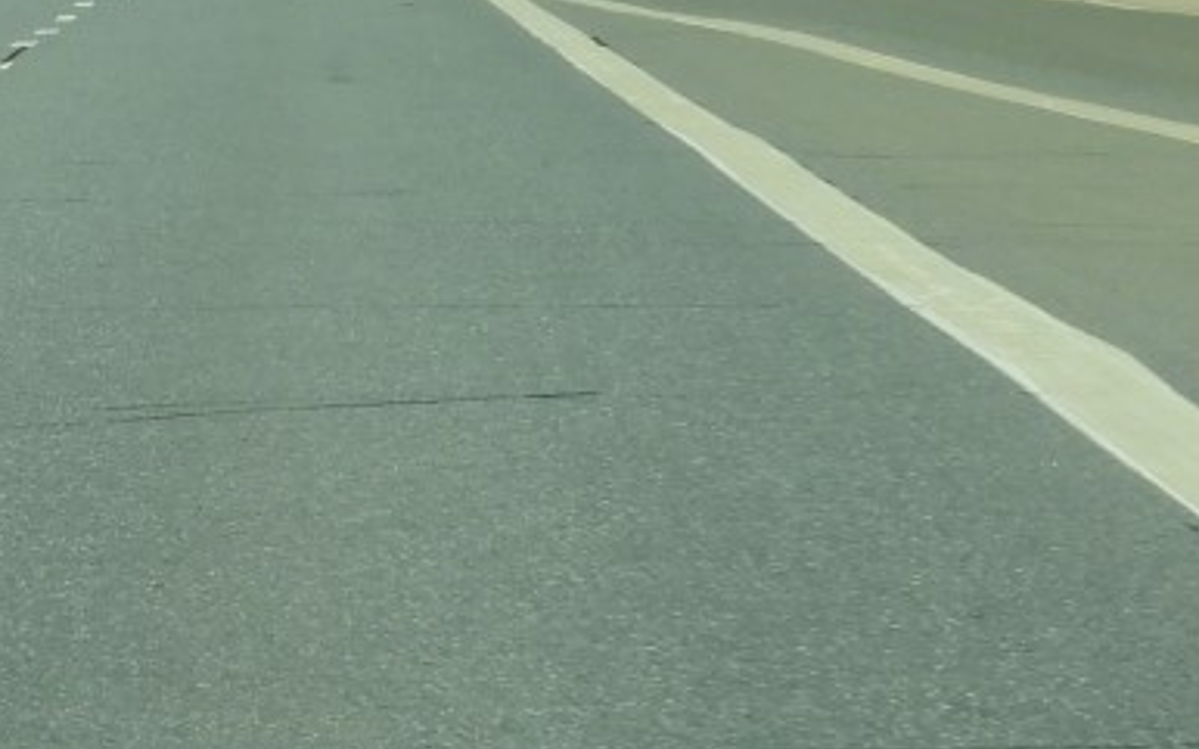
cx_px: -655
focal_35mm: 534
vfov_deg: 2.5
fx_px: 17444
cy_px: -640
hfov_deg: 3.9
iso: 100
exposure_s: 1/640
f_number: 5
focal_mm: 24.2
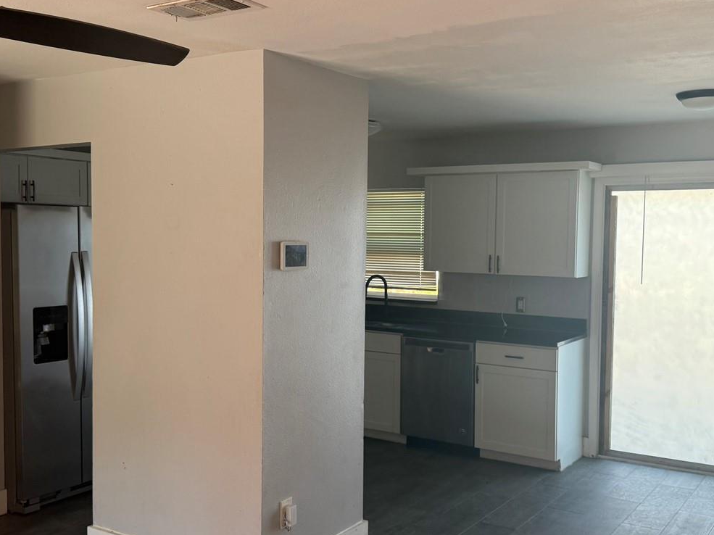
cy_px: 277
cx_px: 357
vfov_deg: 36.8
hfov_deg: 47.9
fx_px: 804
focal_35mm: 39
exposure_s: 1/228
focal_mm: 6.76
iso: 125
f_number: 1.78
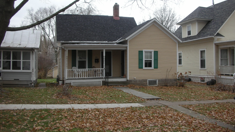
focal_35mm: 39
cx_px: 120
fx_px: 243
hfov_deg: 51.6
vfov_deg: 30.4
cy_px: 62
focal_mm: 5.8
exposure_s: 1/67
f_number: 3
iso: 50
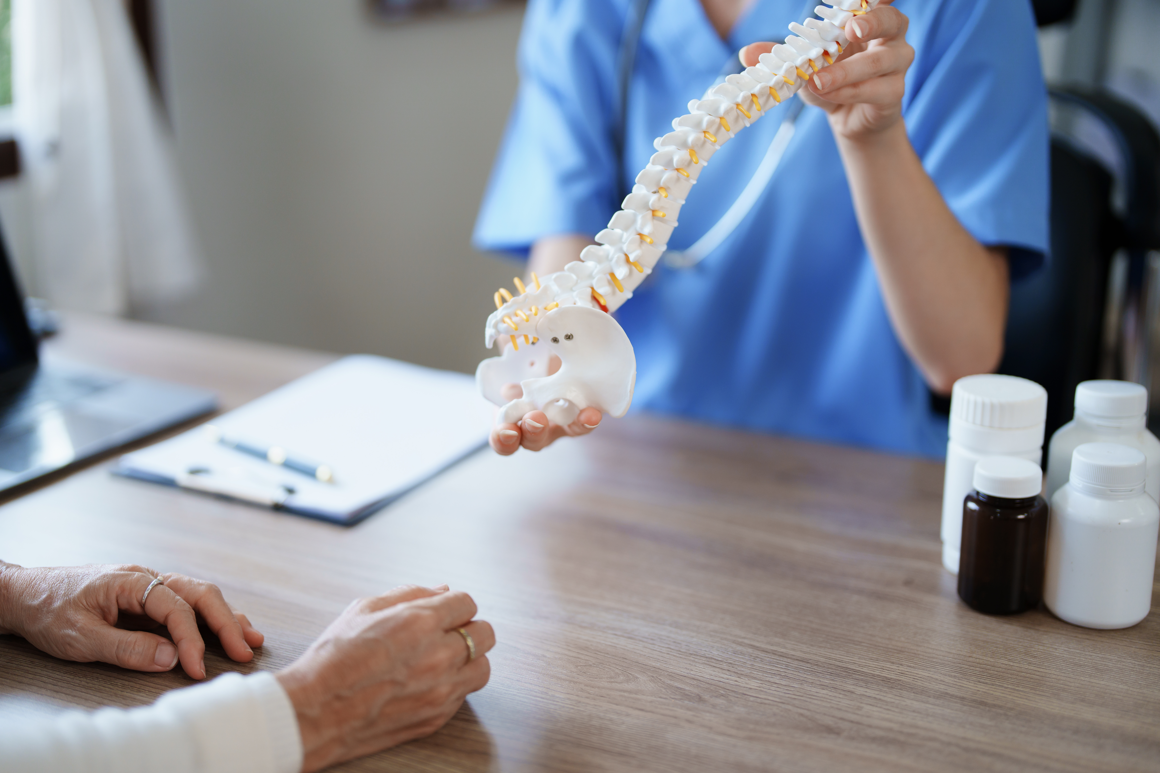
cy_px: 386
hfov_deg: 39.6
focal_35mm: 50
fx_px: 1611
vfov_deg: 27.0
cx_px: 580
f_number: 1.2
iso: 160
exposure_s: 1/1000
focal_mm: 50
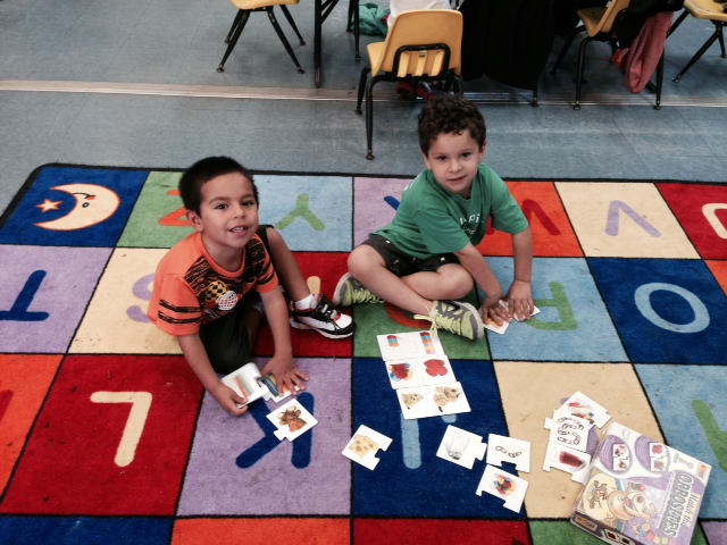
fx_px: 693
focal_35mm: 33
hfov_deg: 55.4
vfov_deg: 42.9
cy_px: 272
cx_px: 364
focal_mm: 4.12
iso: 64
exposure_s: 1/20
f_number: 2.4
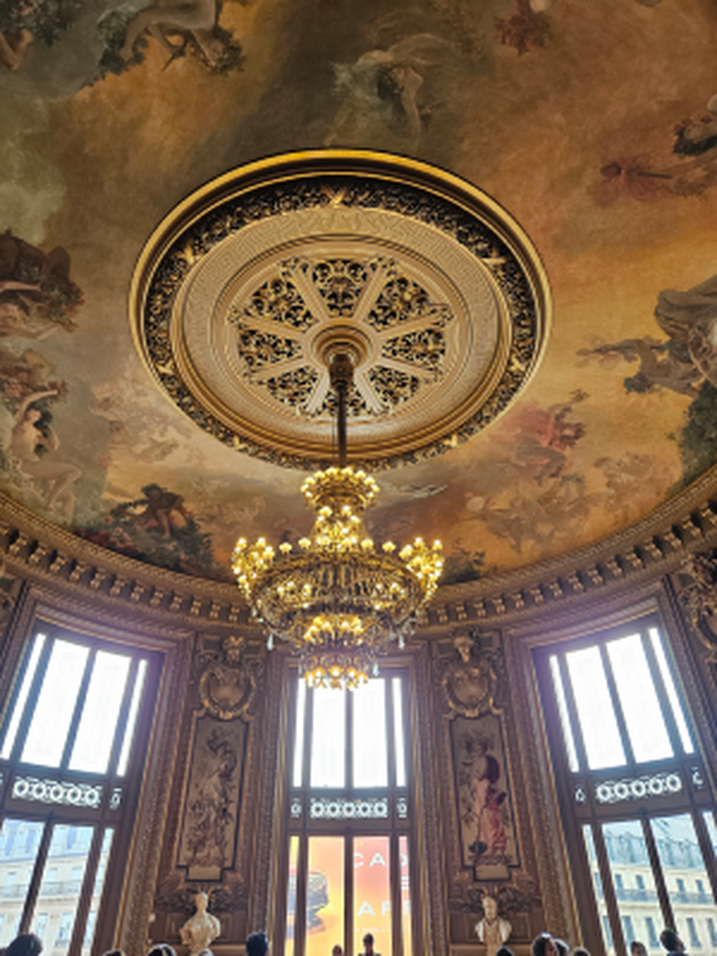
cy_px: 478
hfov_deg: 58.9
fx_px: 635
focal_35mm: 23
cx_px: 358
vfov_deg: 73.9
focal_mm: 5.4
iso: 250
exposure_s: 1/100
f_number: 1.8
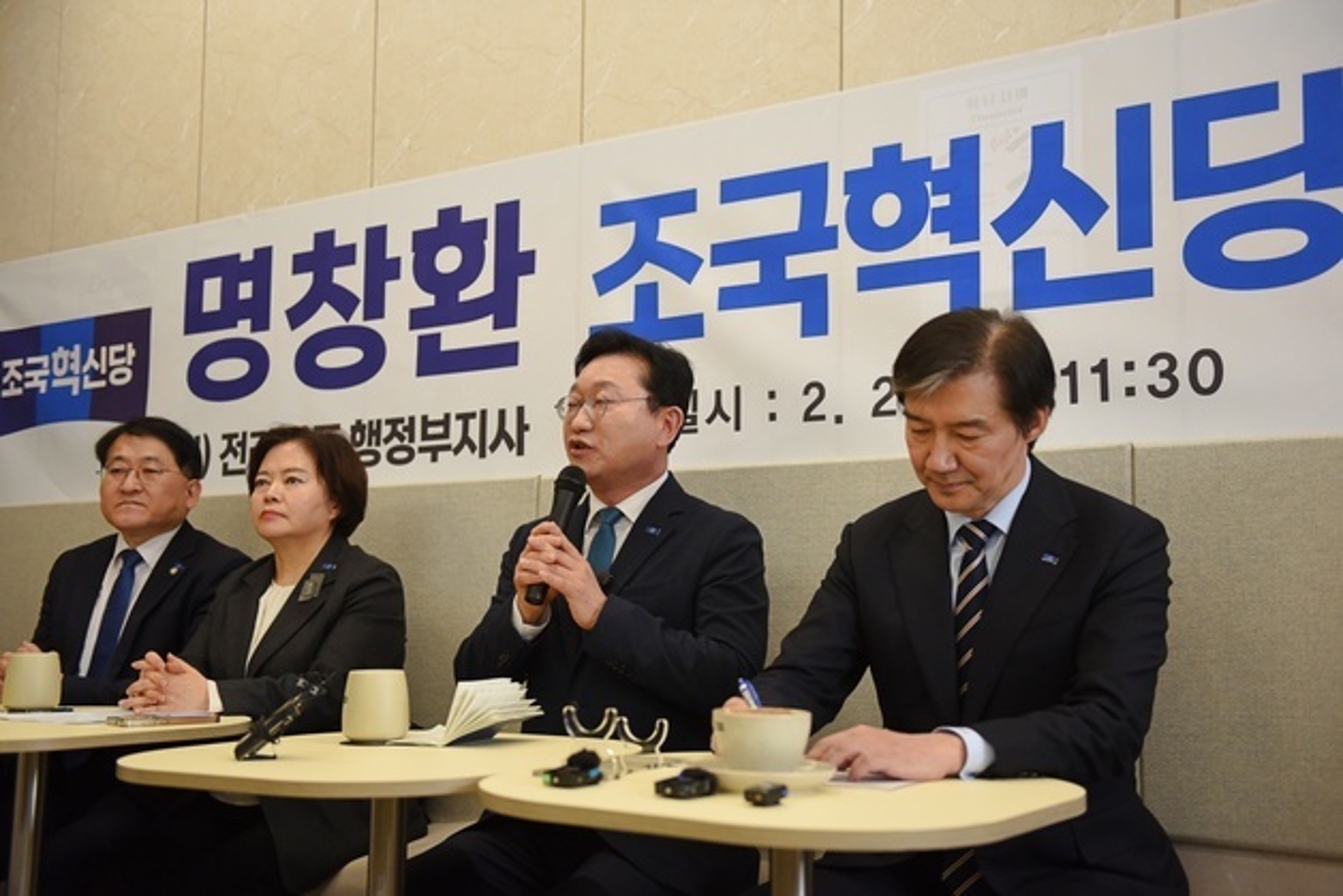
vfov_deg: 31.9
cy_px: 448
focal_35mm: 42
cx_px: 672
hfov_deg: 46.4
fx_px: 1567
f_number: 2.8
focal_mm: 42
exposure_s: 1/800
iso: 1250
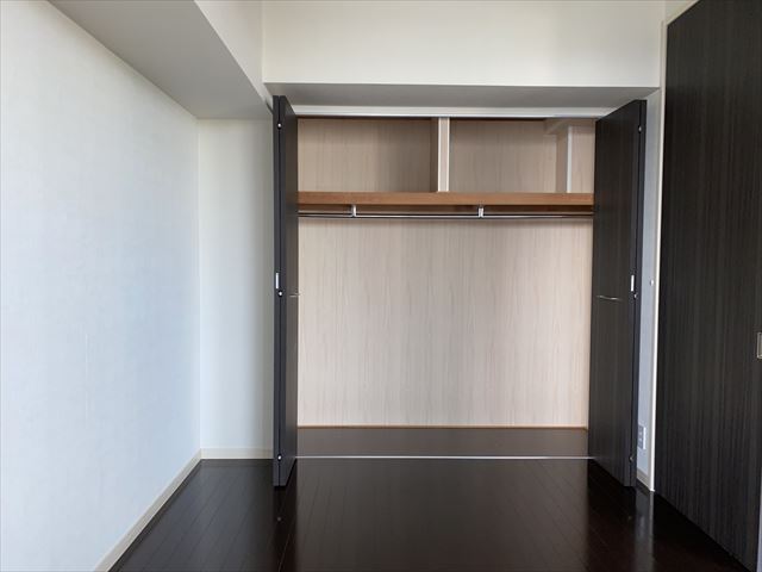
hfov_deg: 67.3
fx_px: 572
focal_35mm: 26
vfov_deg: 53.1
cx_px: 381
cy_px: 286
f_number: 1.8
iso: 40
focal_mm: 4.25
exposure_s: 1/121
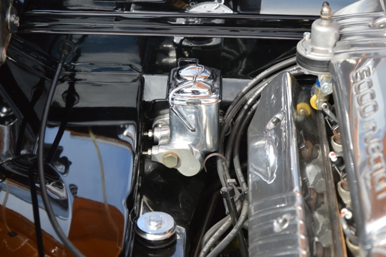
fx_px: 1125
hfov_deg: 19.5
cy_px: 128
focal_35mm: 105
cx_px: 193
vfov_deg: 13.0
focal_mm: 70
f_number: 5.6
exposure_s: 1/60
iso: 140
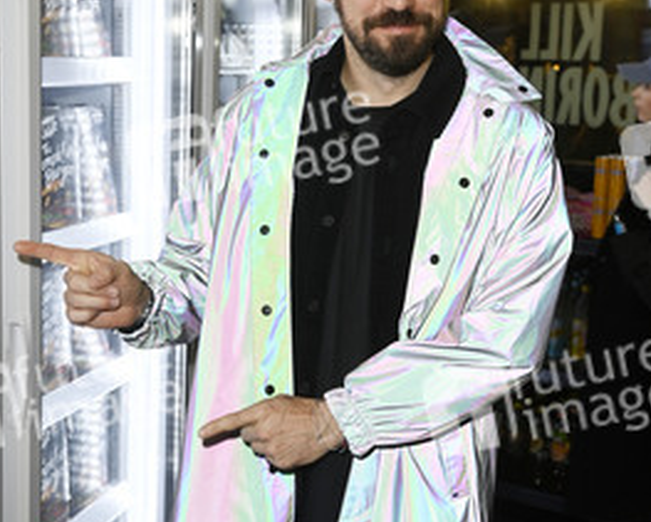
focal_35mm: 57
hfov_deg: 33.0
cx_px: 324
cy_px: 275
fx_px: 1099
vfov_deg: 26.7
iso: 1000
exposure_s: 1/80
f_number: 5
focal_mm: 40
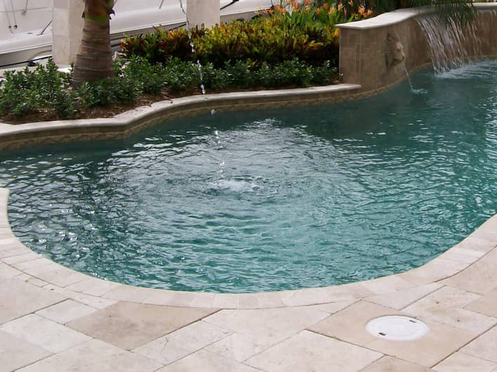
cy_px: 30
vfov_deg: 21.1
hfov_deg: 28.2
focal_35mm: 68
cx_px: 361
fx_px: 976
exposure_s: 1/631
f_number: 4.8
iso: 80
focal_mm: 6
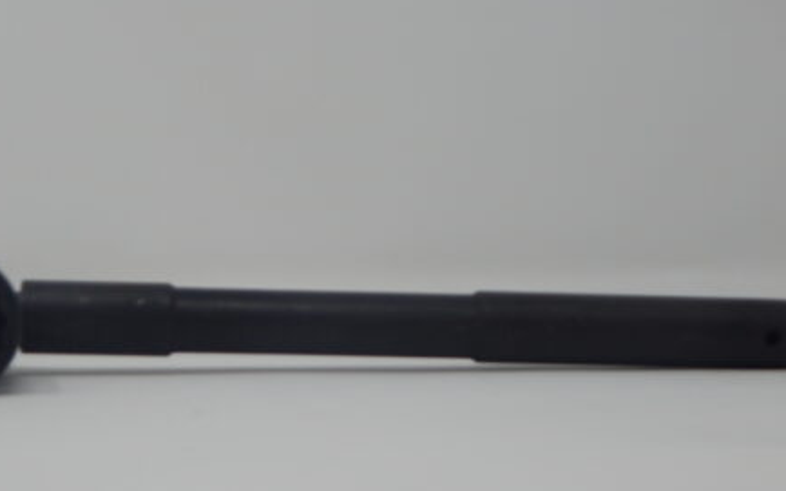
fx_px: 1349
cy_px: 299
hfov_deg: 32.4
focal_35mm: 63
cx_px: 319
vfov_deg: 20.6
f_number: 3.6
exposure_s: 1/160
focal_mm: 7.7
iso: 125
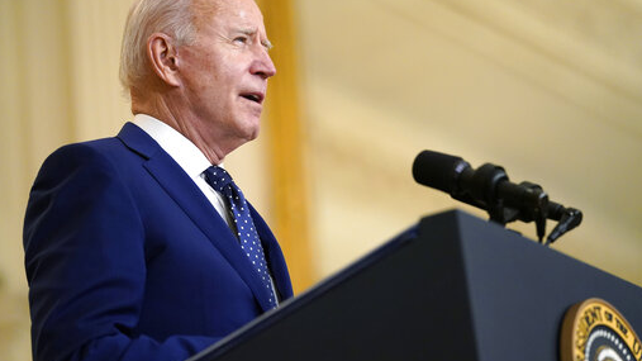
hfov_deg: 11.6
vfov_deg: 6.5
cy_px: 170
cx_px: 322
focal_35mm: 186
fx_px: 3166
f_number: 2.8
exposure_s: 1/400
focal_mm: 176
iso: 4000
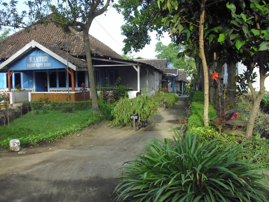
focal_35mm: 38
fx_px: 295
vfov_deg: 37.7
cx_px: 134
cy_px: 101
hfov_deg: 49.0
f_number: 2.8
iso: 100
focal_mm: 6.2
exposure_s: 1/250
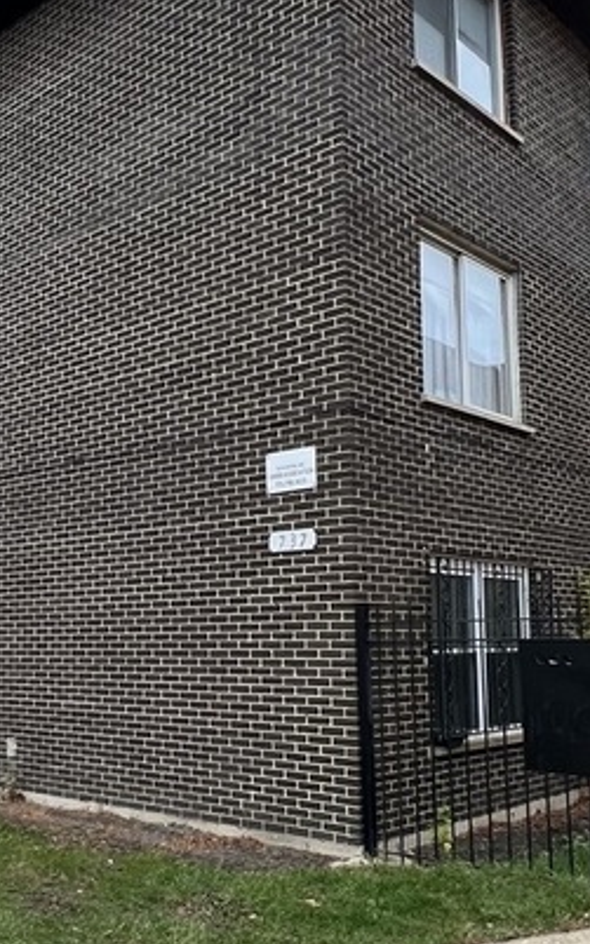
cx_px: 153
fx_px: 953
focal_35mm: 37
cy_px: 545
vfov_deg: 52.5
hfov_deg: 33.8
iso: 200
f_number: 1.8
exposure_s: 1/99
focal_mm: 1.57
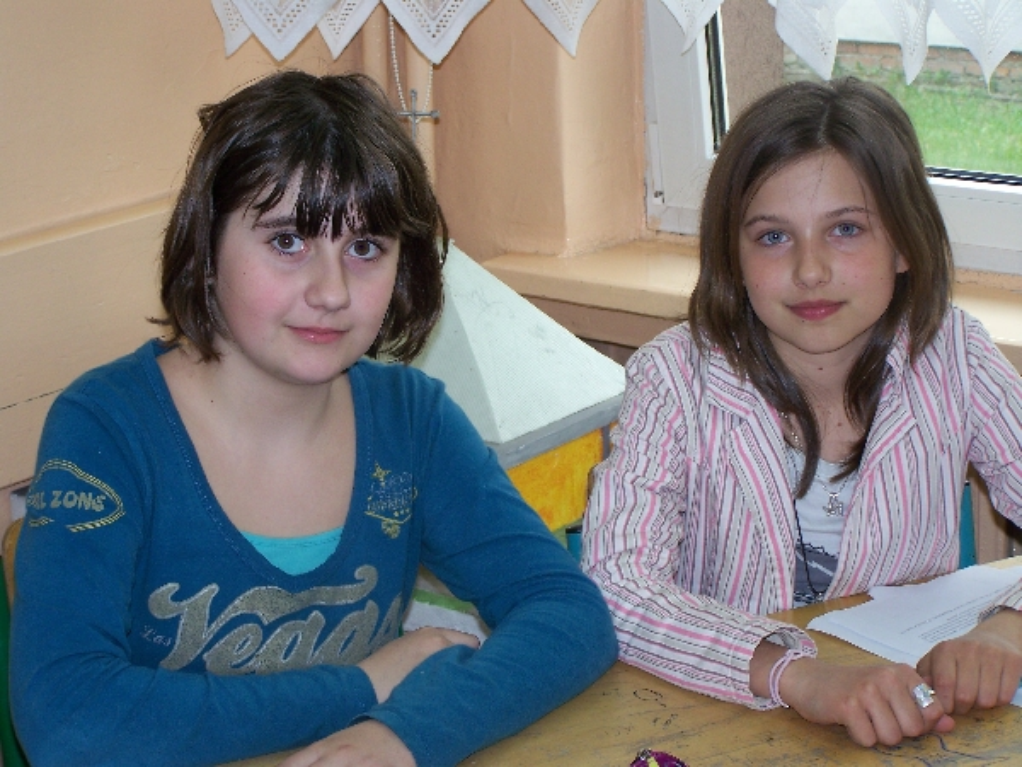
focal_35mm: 82
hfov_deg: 23.8
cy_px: 384
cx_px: 511
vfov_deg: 18.0
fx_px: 2421
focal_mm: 13.7
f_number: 3.2
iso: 80
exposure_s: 1/80
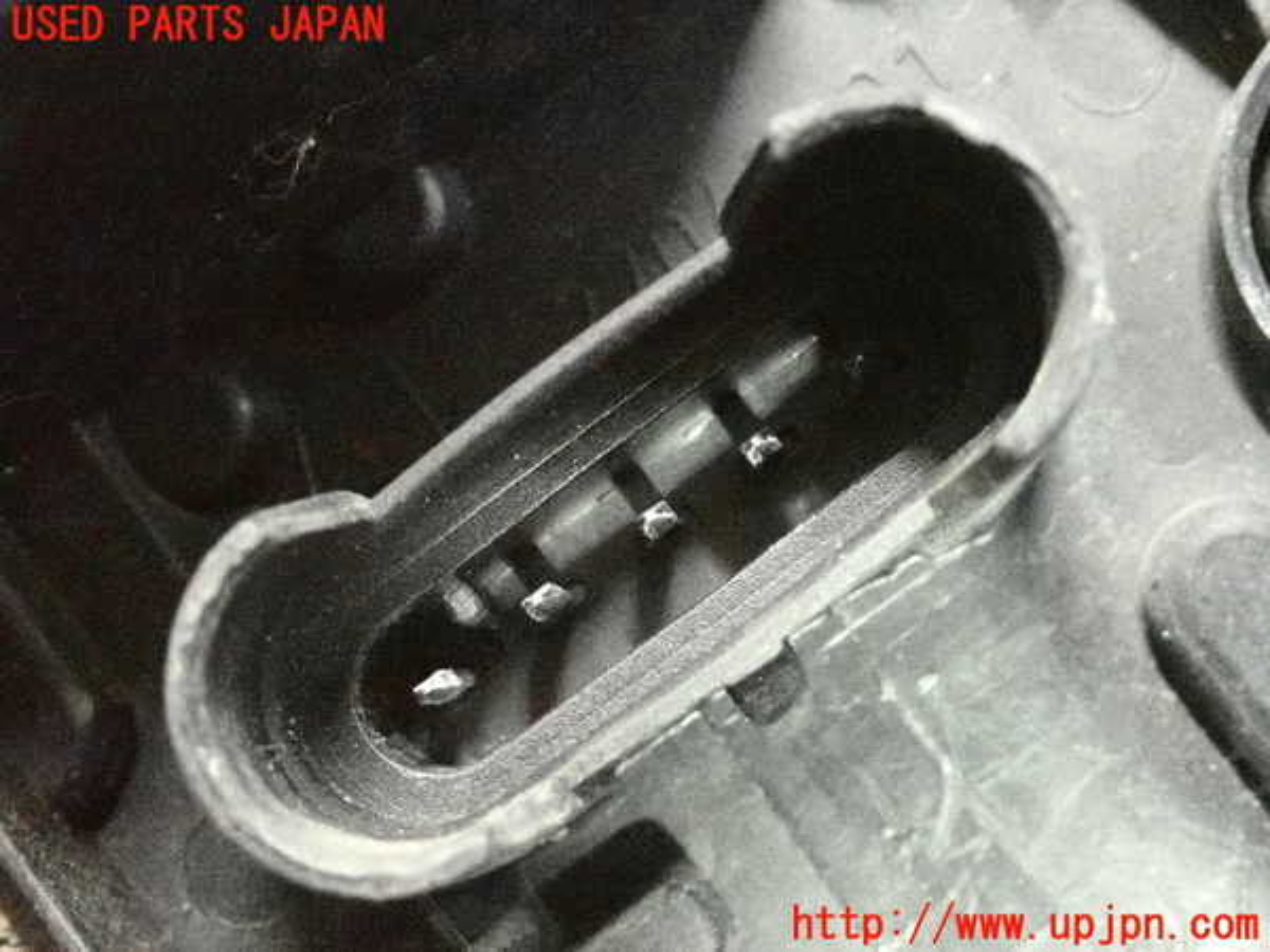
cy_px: 476
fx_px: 2825
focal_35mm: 77
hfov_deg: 25.3
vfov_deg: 19.1
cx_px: 635
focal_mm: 13.65
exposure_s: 1/60
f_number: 4.1
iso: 12800
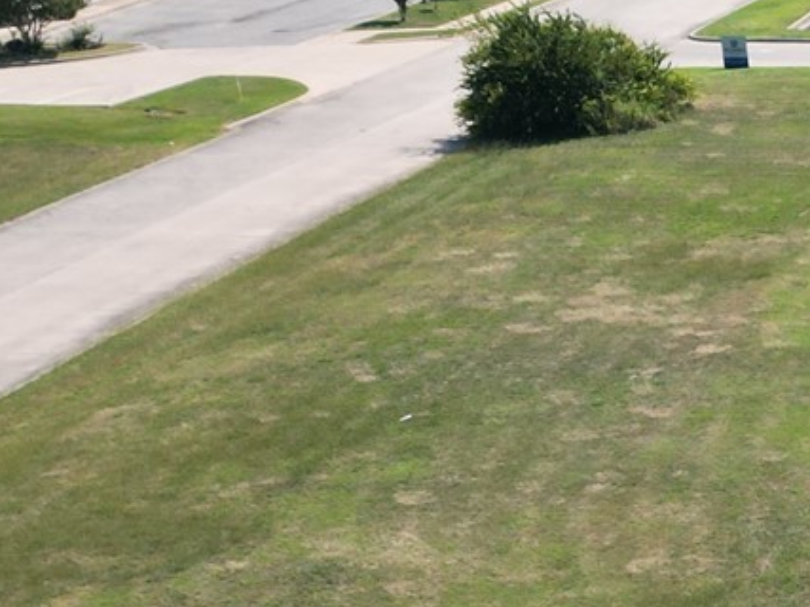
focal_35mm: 108
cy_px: 867
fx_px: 2526
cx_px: 1480
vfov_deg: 13.1
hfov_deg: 15.5
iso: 200
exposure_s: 1/3000
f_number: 1.7
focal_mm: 6.72
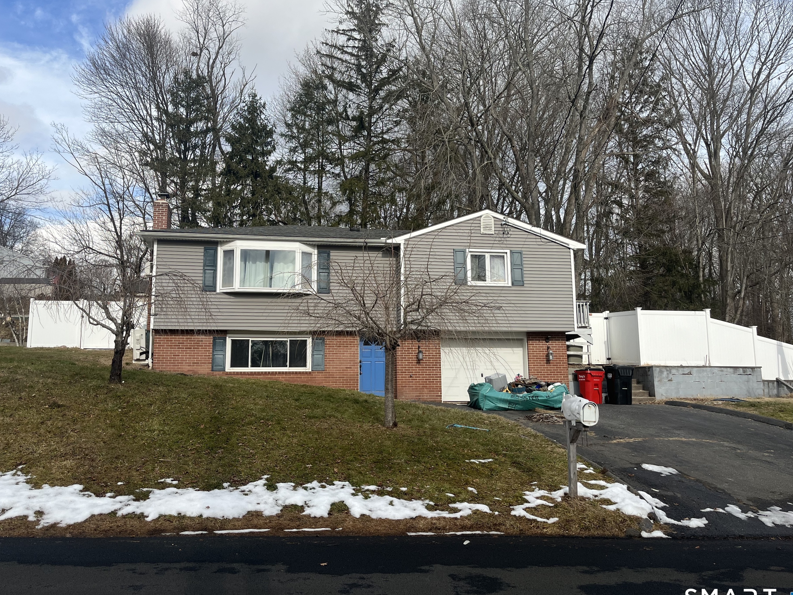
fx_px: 664
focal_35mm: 29
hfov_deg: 61.6
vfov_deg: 48.2
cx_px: 374
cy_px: 280
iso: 50
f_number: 1.6
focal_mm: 5.1
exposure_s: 1/2825
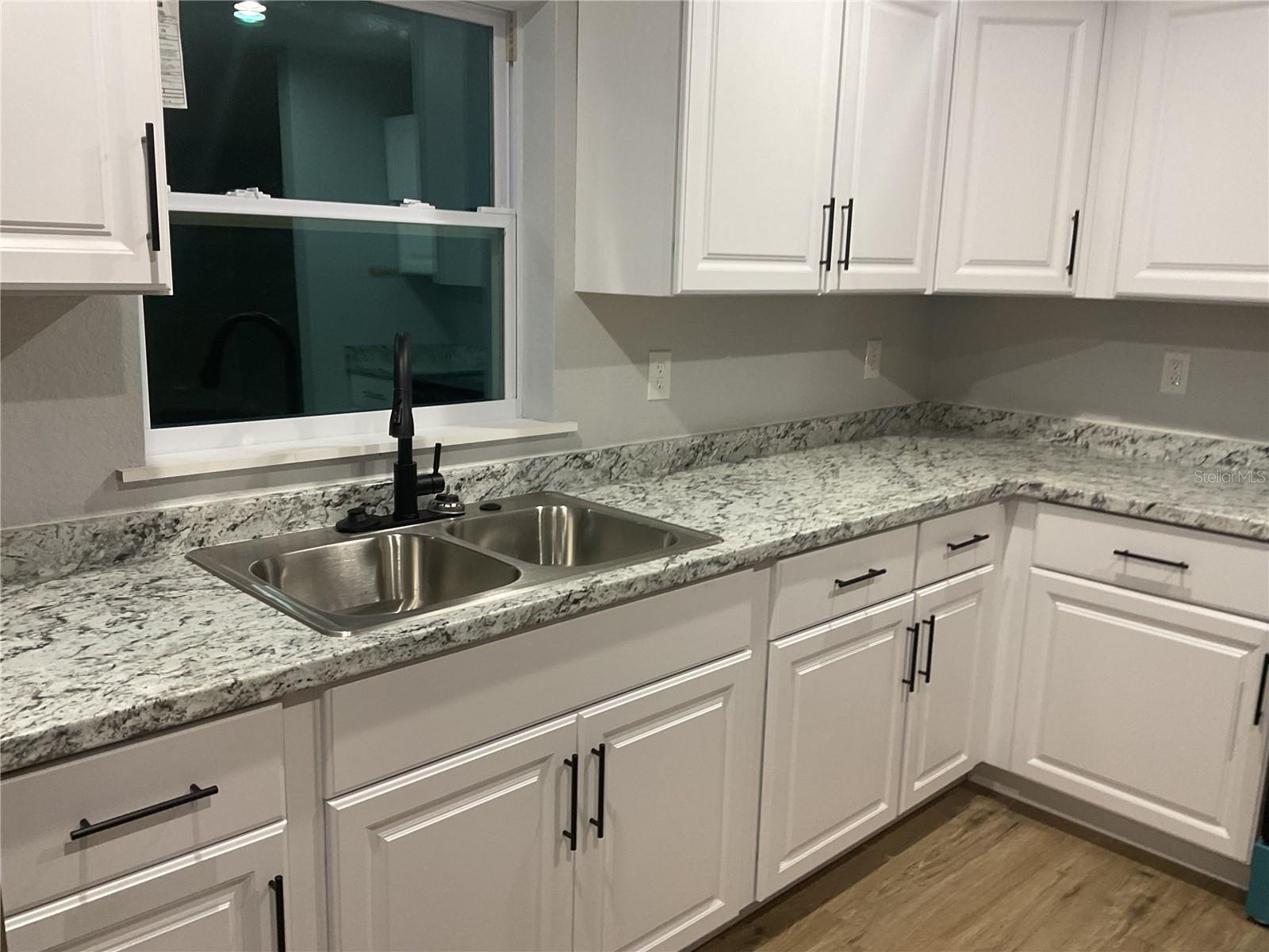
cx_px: 634
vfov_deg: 48.2
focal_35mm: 29
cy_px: 476
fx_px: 1063
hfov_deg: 61.7
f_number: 1.8
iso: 64
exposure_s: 1/60
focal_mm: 3
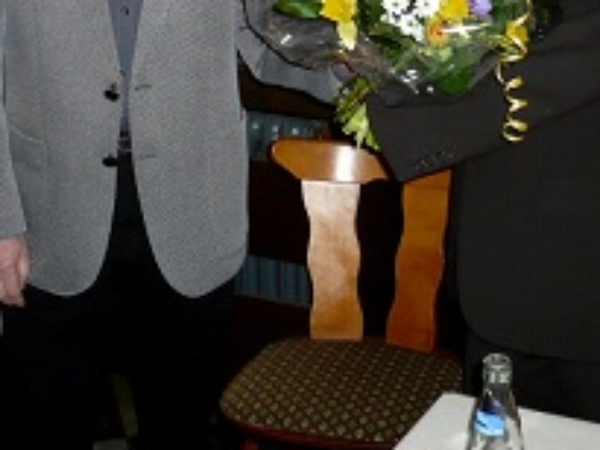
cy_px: 9
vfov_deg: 20.4
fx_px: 1214
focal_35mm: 70
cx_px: 260
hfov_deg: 27.7
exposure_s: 1/30
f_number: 2.8
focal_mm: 5.8
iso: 200
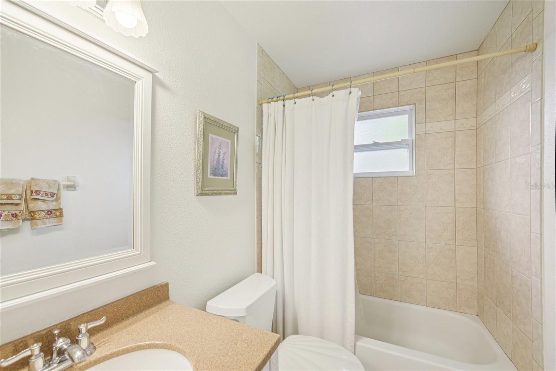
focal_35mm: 14
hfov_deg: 104.3
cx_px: 278
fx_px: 216
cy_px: 186
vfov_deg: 81.2
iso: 400
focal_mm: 14
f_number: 8
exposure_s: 1/60
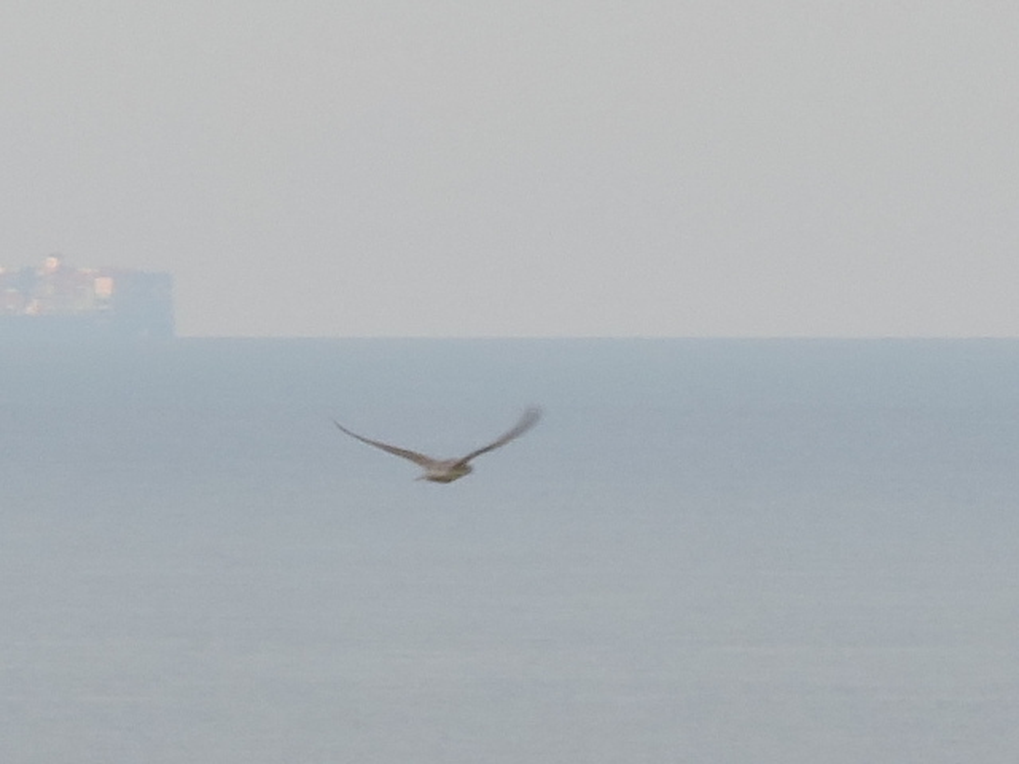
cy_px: 382
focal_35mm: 450
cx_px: 510
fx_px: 13247
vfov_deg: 3.3
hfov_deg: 4.4
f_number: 8
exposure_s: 1/160
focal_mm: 80.6
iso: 100
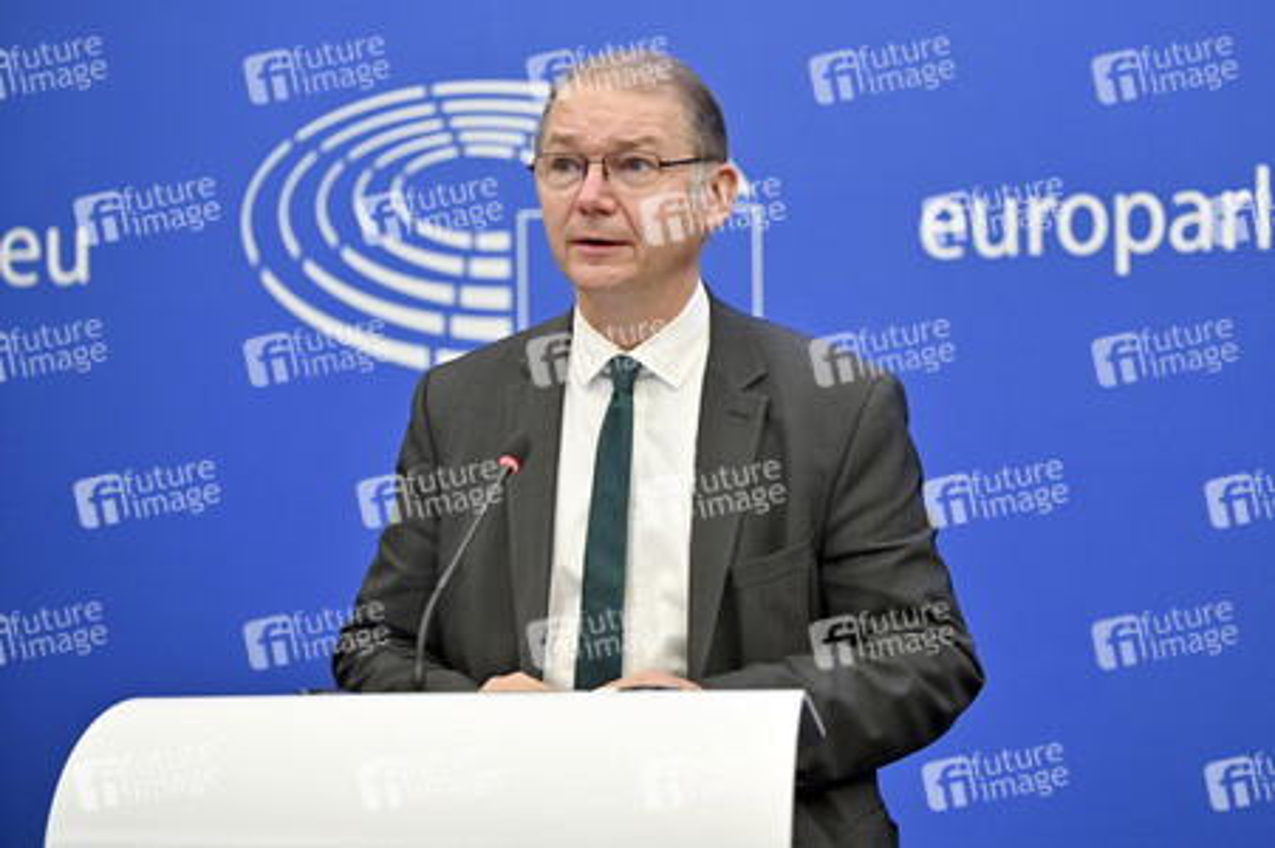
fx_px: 4424
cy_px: 424
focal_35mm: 125
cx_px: 638
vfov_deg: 11.0
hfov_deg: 16.4
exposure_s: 1/160
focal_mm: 125
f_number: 2.8
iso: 640
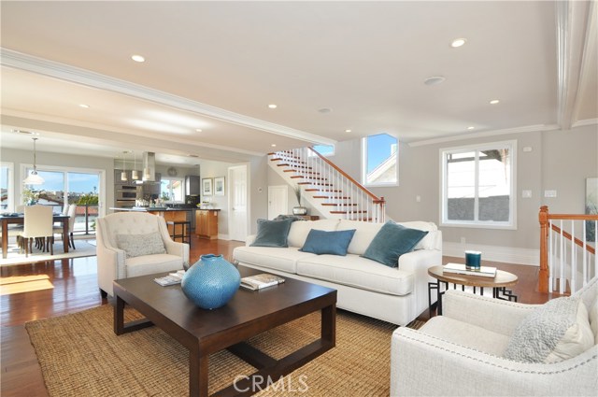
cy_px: 198
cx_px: 299
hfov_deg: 95.1
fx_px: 274
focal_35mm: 16
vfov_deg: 71.9
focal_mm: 11
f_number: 8
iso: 320
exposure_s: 1/30
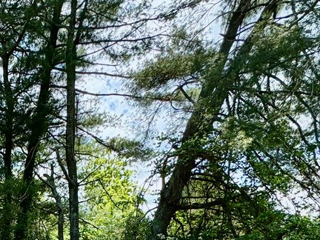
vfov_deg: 23.1
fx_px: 453
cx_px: -97
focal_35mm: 49
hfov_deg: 30.5
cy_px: 372
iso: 40
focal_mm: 2.22
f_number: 2.2
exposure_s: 1/687
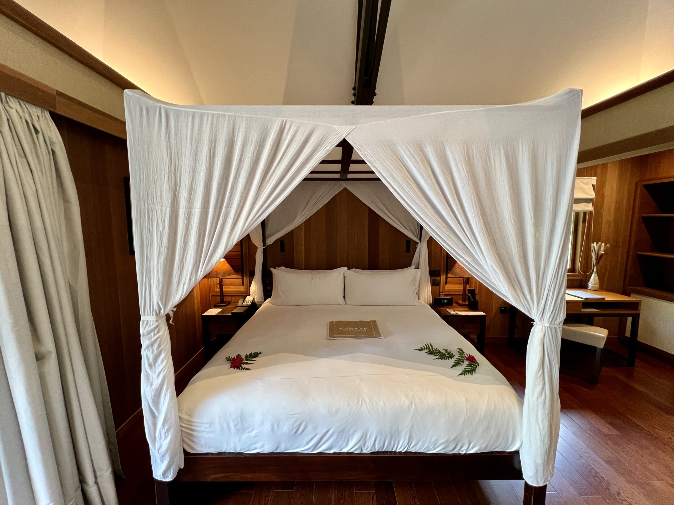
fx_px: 253
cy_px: 252
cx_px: 337
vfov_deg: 89.9
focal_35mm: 13
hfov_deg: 106.2
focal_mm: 1.57
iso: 250
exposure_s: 1/60
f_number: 1.8
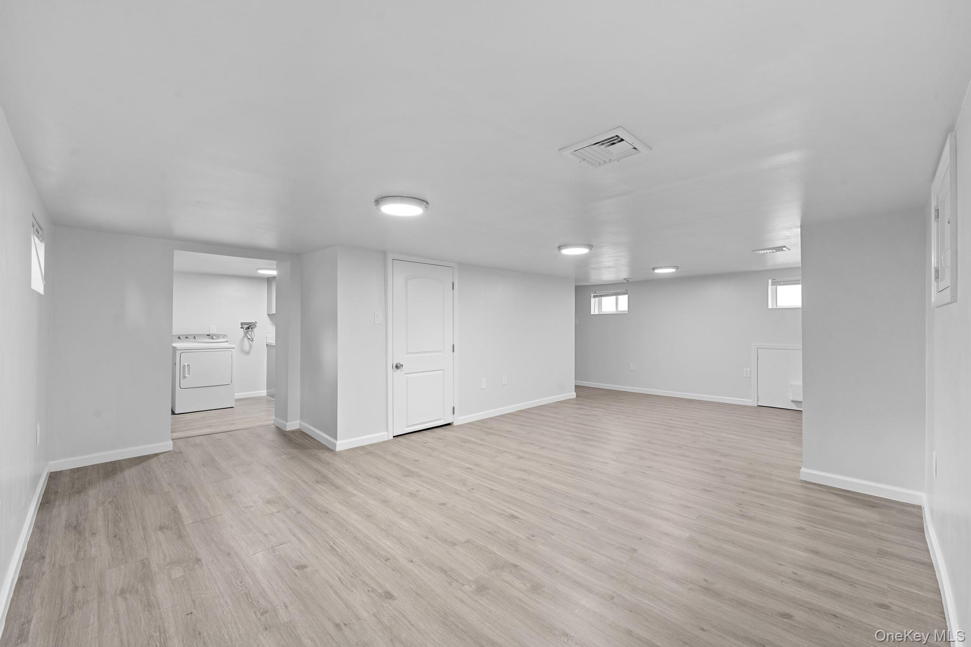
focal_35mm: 14
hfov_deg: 104.3
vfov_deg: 81.2
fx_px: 378
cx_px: 486
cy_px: 324
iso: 320
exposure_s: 1/1.25
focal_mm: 14
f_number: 10
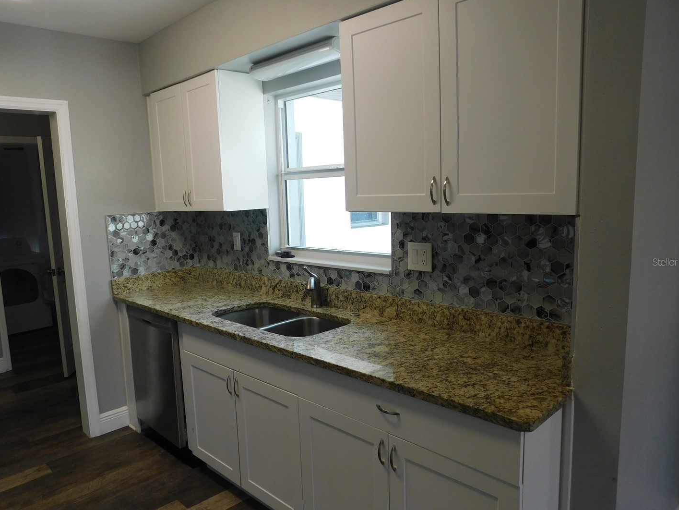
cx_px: 314
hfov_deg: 67.2
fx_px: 510
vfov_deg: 53.1
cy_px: 262
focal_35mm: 26
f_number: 3
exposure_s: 1/80
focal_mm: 4
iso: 125
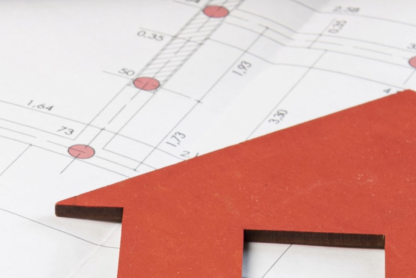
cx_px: -474
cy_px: 441
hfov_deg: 4.4
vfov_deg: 3.0
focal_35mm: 463
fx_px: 5350
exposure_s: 1/160
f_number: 9
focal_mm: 75
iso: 100
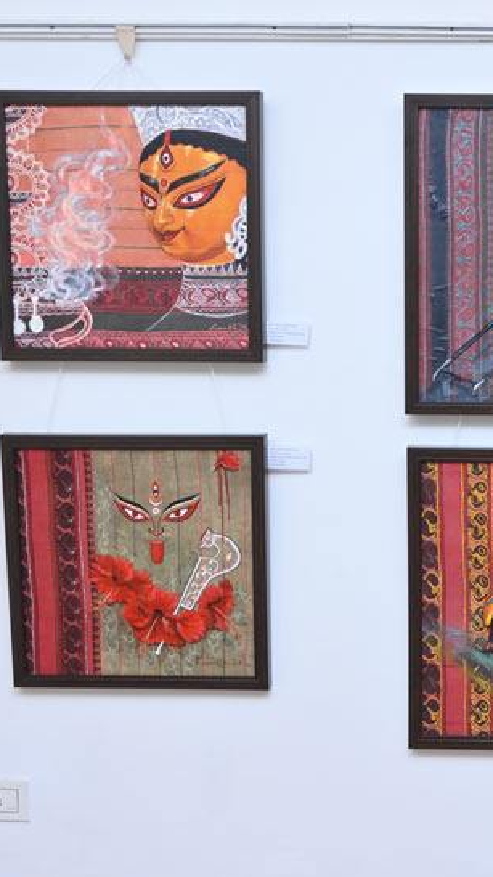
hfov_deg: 20.2
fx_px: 1325
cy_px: 430
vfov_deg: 36.6
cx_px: 538
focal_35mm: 57
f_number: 5
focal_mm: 22
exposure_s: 1/100
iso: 200
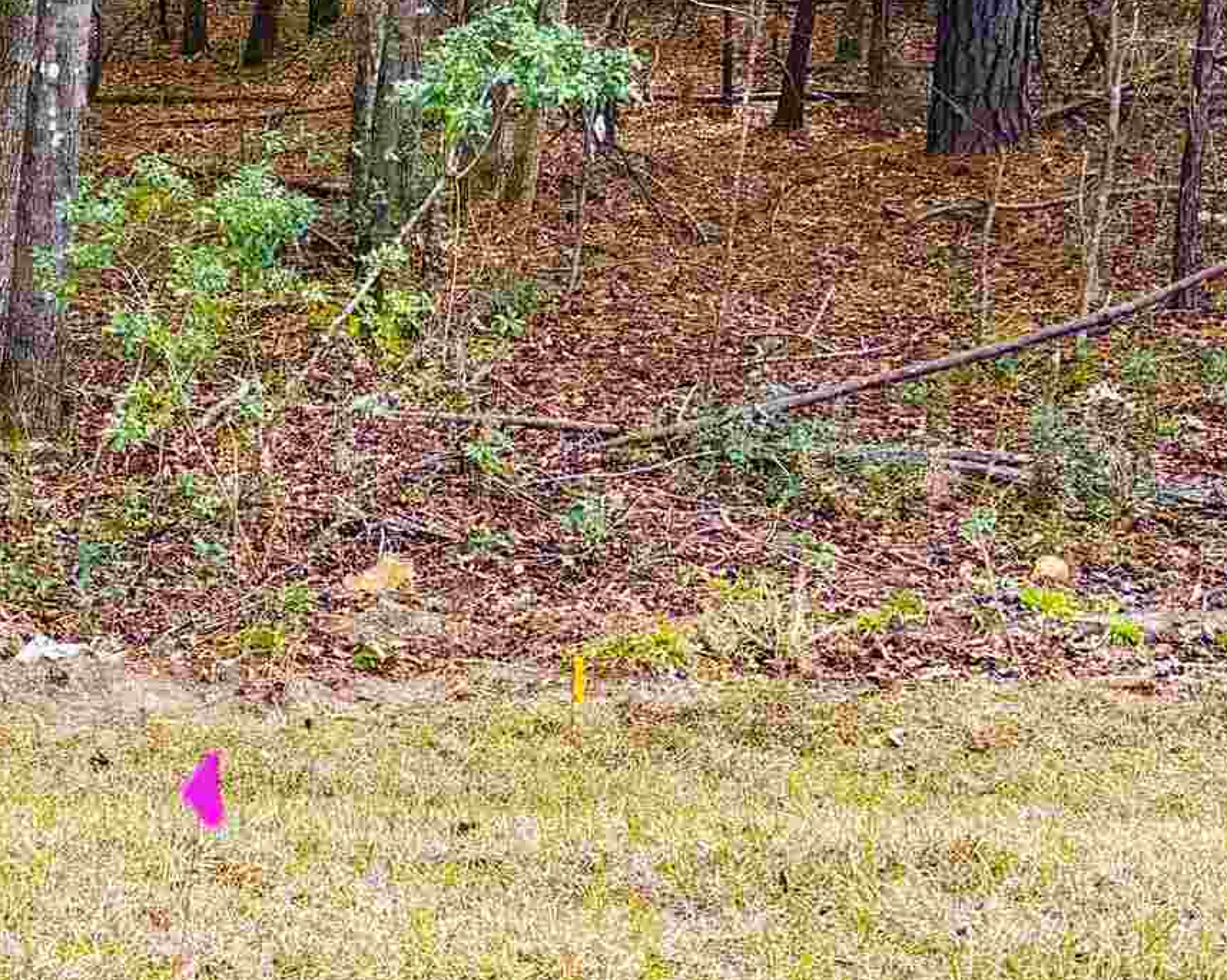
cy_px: 176
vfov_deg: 16.7
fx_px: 3303
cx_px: -815
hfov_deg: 17.9
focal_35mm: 91
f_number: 1.6
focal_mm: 5.96
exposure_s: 1/641
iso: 50
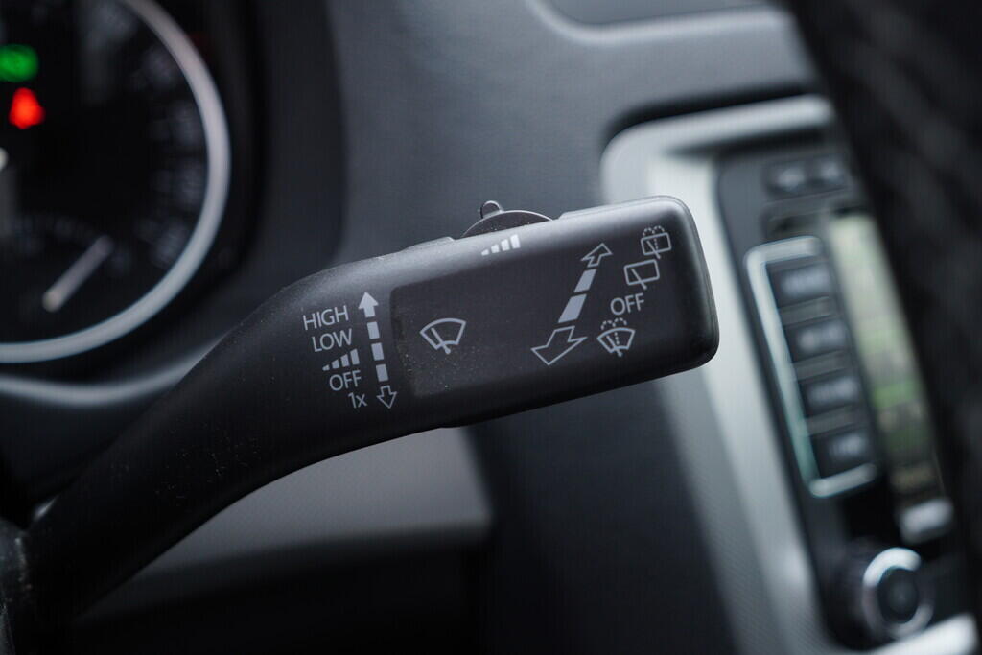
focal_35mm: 36
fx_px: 982
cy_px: 328
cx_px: 491
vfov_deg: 36.9
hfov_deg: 53.1
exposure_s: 1/40
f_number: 2.8
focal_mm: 24
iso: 200
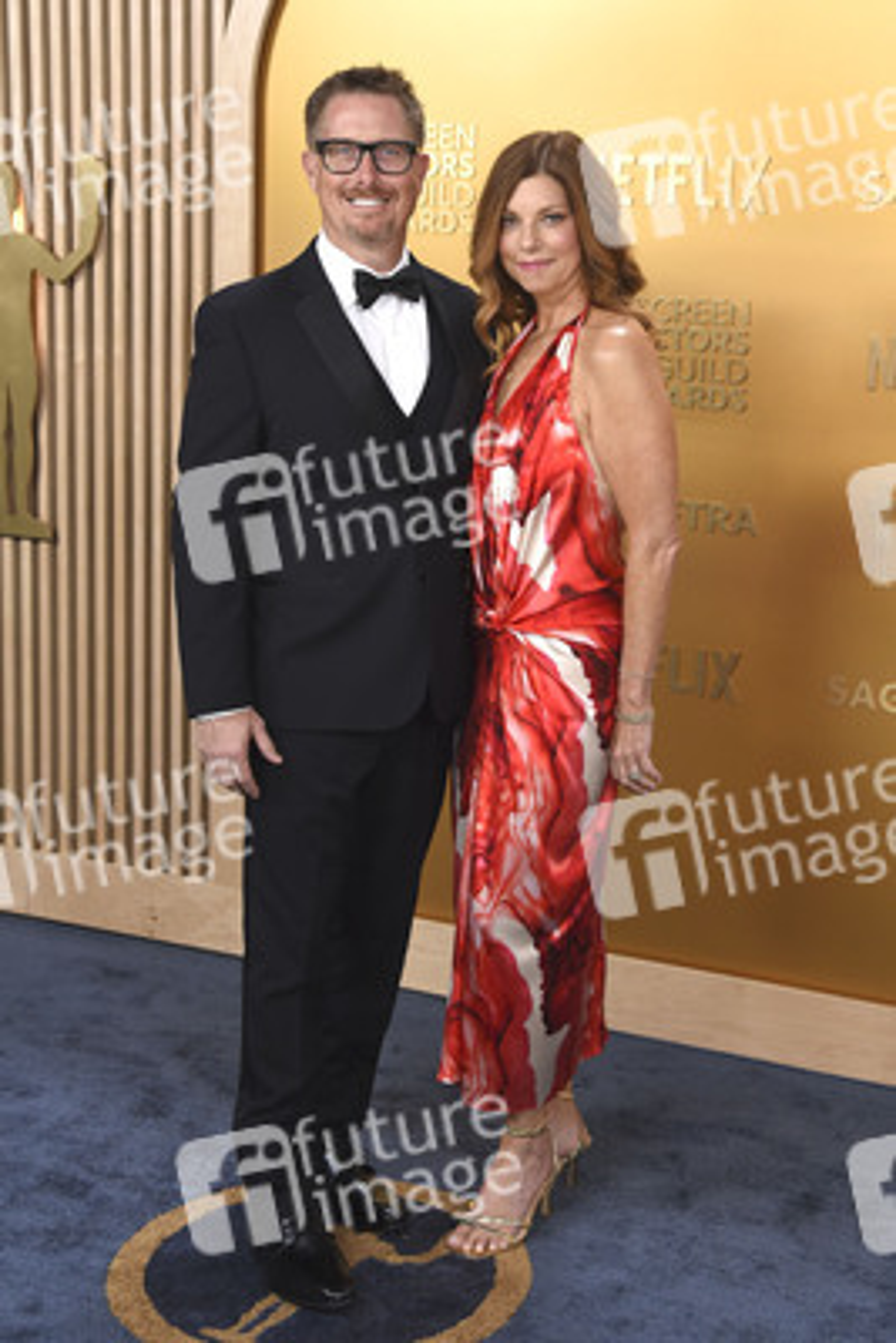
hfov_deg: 26.0
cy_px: 672
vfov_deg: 38.2
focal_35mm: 52
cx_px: 448
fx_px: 1940
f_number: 5
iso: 2500
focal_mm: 52
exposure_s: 1/250
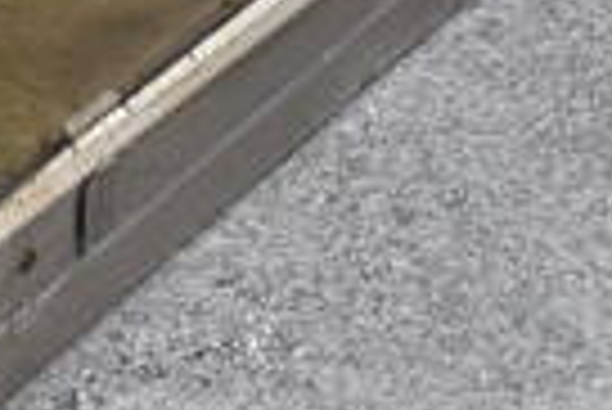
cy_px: -297
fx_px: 2642
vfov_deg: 8.6
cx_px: -68
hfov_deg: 13.0
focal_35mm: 155
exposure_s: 1/200
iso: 200
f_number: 6.3
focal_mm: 23
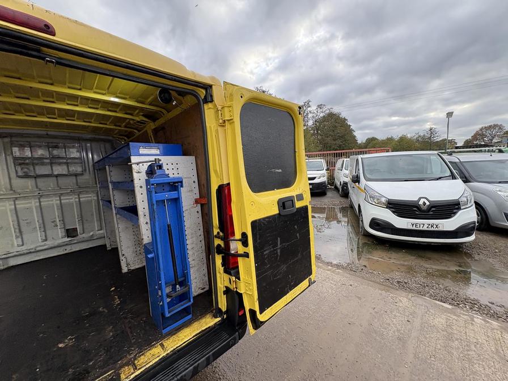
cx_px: 254
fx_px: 205
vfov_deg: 85.7
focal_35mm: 14
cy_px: 190
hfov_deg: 102.1
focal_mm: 2.22
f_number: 2.2
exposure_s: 1/154
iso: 40
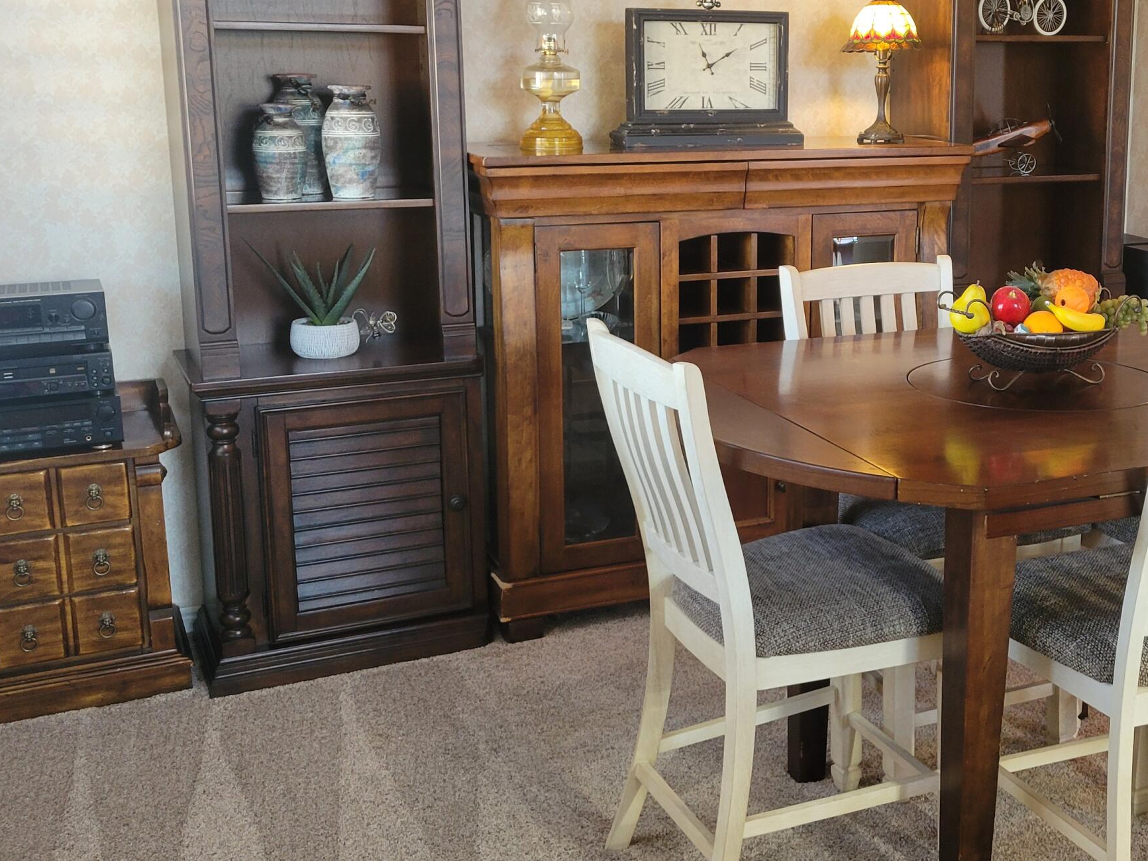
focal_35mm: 45
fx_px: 1492
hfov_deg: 41.2
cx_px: 820
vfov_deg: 32.0
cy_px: 309
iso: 200
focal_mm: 5.4
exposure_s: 1/40
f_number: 1.8
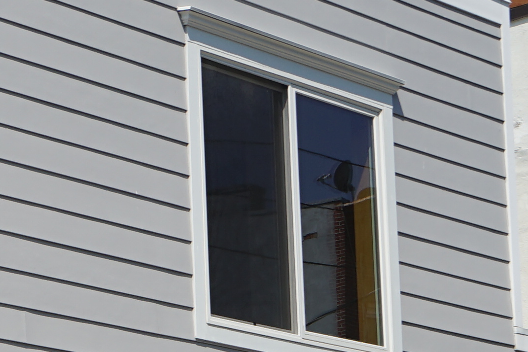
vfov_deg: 8.0
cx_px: -253
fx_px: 2464
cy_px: 490
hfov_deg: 11.7
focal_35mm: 168
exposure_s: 1/640
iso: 100
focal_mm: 30
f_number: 6.3
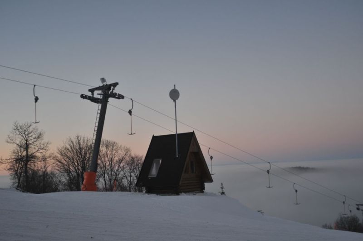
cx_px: 182
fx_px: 423
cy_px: 120
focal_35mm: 42
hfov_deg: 46.5
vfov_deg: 31.8
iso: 320
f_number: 3.8
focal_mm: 28
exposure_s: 1/160
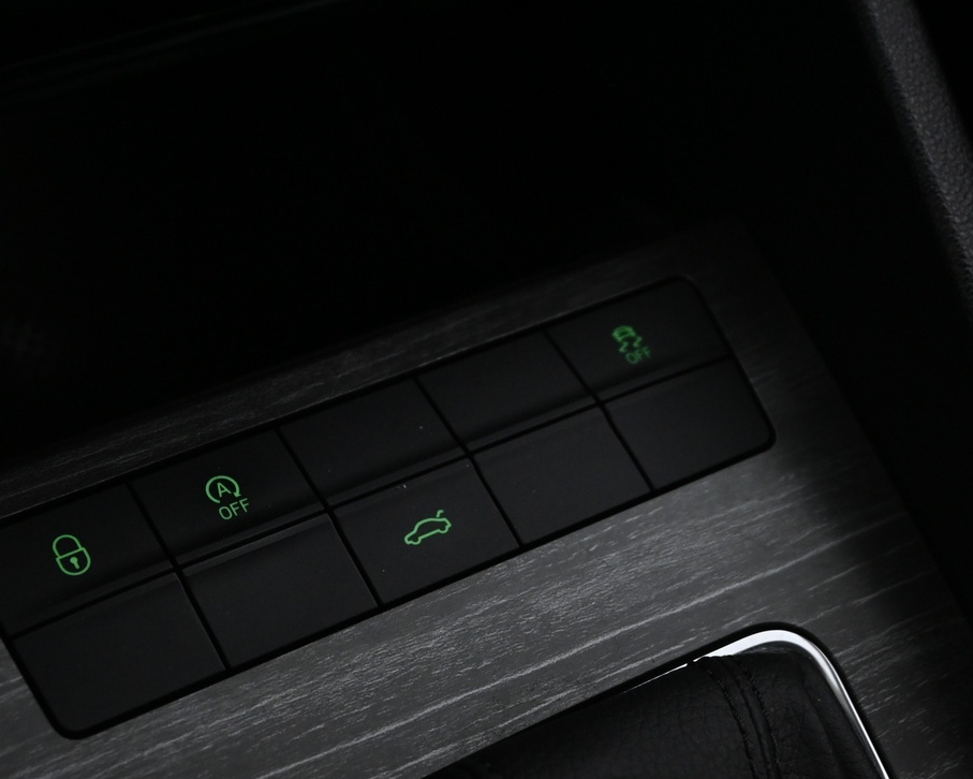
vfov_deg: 26.2
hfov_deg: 32.5
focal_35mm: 58
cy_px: 502
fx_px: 1666
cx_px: 389
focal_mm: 23
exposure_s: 1/20
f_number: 4.2
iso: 1600
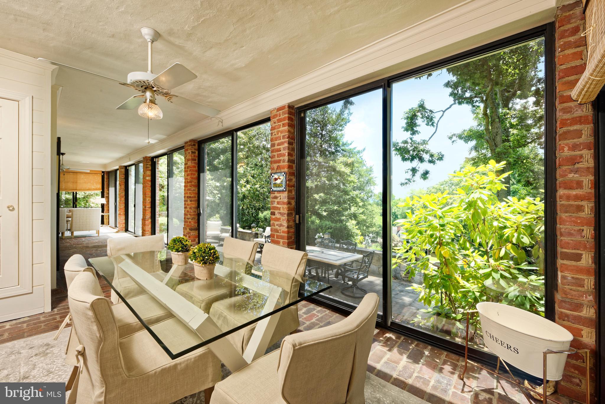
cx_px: 302
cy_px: 202
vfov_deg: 81.2
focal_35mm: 14
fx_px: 235
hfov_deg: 104.2
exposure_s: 1/15
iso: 250
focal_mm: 14
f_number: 16
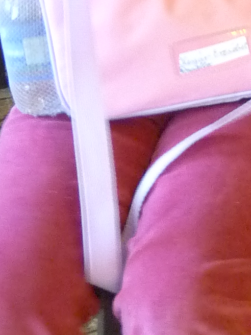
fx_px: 1827
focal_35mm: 189
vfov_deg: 9.8
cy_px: -296
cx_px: 386
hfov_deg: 7.7
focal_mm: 6
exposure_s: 1/10
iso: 400
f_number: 3
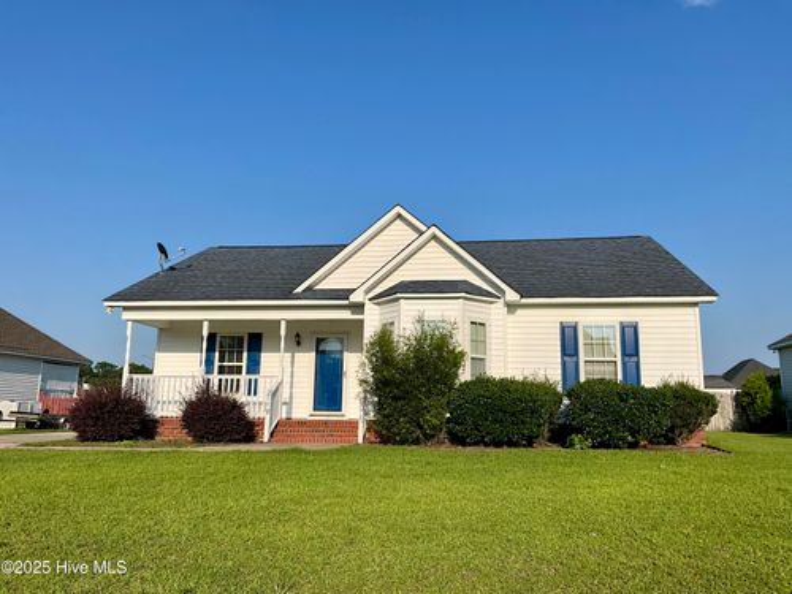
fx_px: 664
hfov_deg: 61.7
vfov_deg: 48.2
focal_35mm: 29
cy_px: 297
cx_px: 396
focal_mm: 3
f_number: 1.8
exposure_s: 1/2801
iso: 25
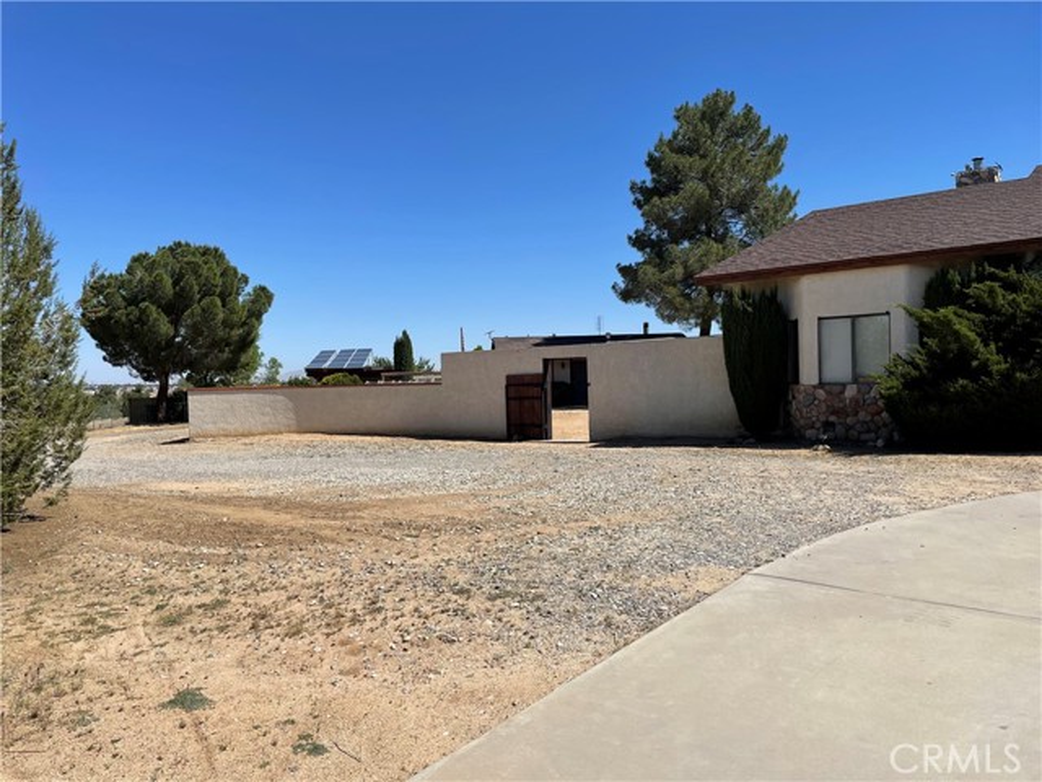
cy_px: 391
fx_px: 783
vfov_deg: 53.1
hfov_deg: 67.3
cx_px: 521
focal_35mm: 26
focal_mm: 4.2
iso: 32
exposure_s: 1/5051
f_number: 1.6
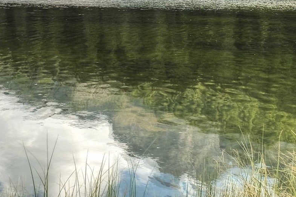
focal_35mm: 89
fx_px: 732
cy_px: -55
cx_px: 102
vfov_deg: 14.7
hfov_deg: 22.8
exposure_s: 1/150
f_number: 8
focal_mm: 19
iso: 200
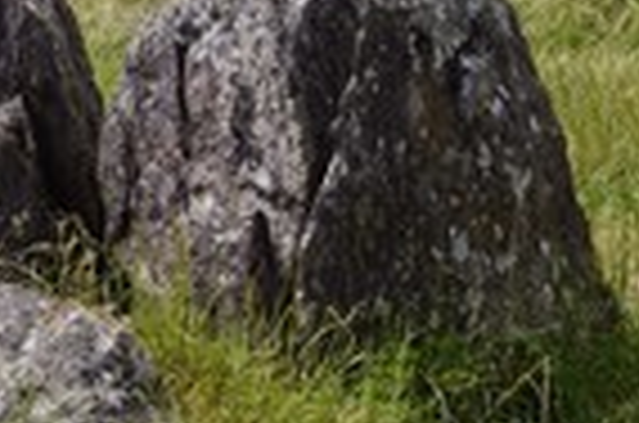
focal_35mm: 163
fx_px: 2887
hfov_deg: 12.6
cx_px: 189
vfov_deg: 8.3
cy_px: 27
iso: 200
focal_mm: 55
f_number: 10
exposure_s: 1/250
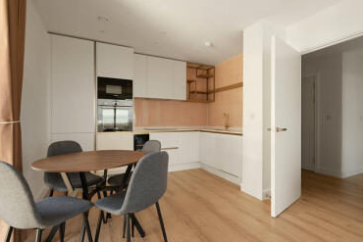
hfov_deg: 87.8
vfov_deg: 65.6
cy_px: 123
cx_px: 196
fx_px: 188
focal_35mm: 19
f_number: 8
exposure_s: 1/25
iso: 250
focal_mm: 14.5
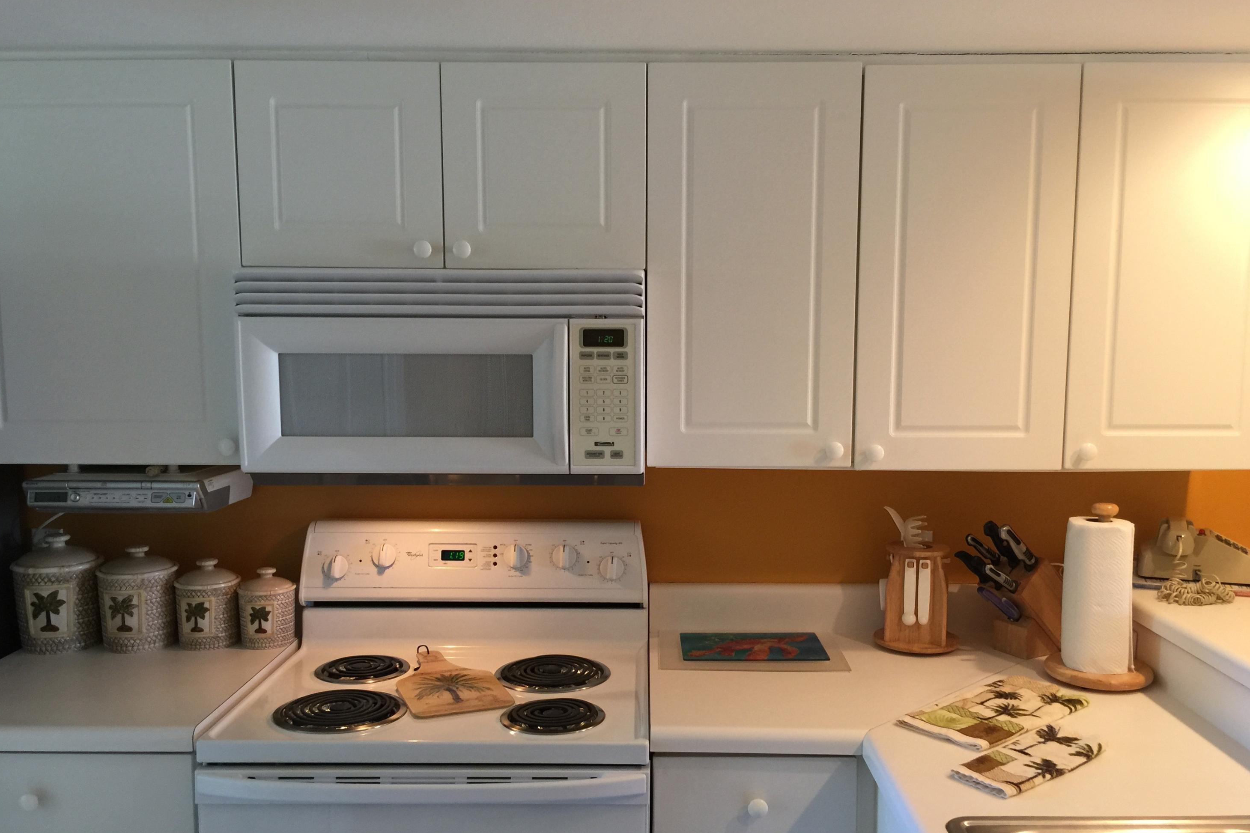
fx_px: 1076
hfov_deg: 60.3
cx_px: 632
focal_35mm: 31
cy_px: 464
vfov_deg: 42.3
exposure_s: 1/15
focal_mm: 4.15
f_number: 2.2
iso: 50
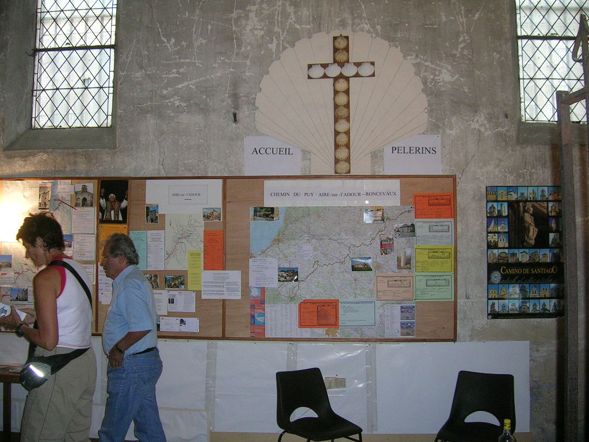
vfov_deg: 40.7
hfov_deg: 52.6
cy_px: 221
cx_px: 294
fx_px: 596
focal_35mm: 35
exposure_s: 1/60.1
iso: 125
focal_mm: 5.4
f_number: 2.8
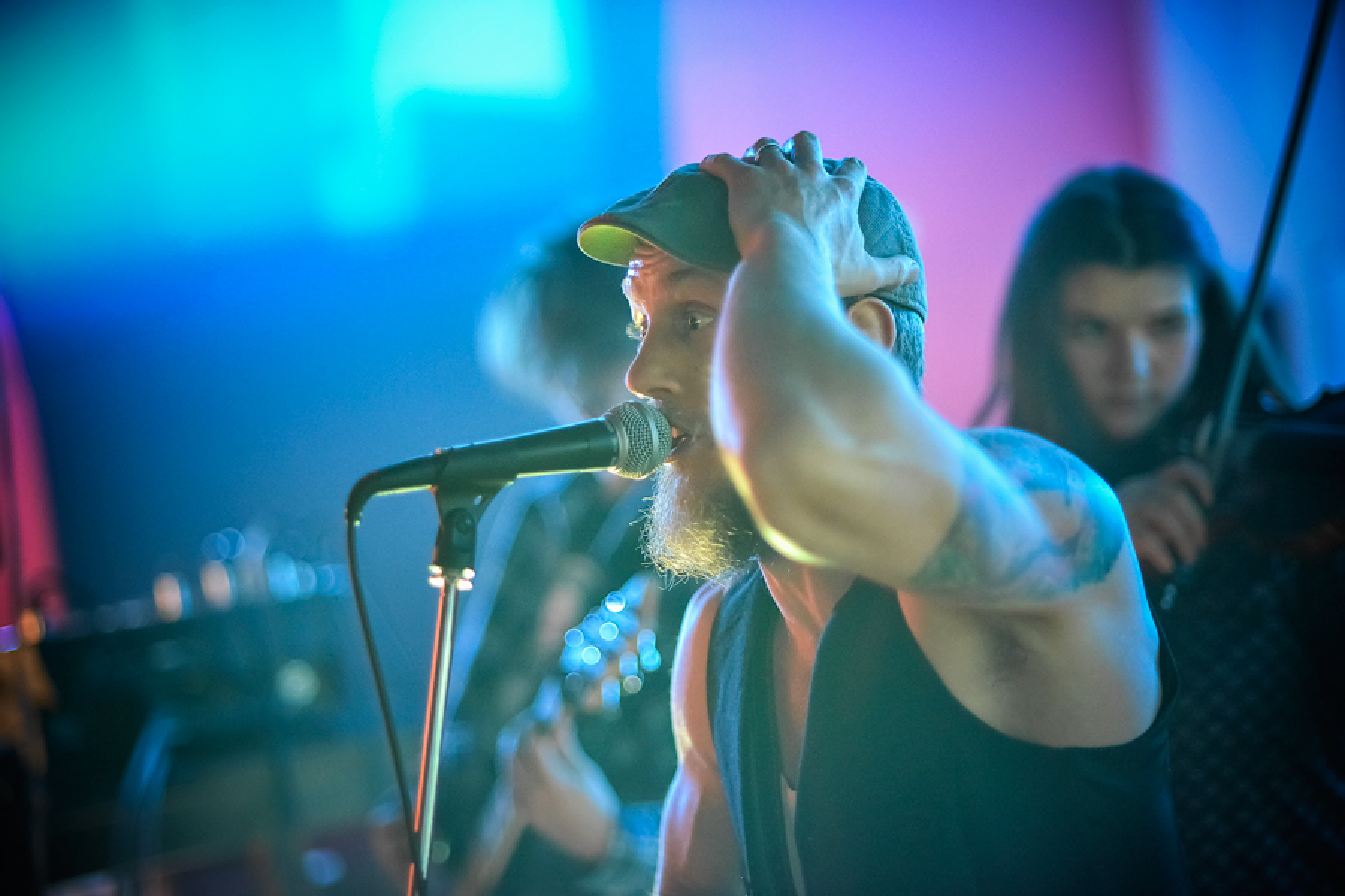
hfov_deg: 23.9
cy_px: 448
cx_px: 672
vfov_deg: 16.1
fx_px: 3175
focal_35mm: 85
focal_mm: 85
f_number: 1.8
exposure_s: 1/80
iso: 6400
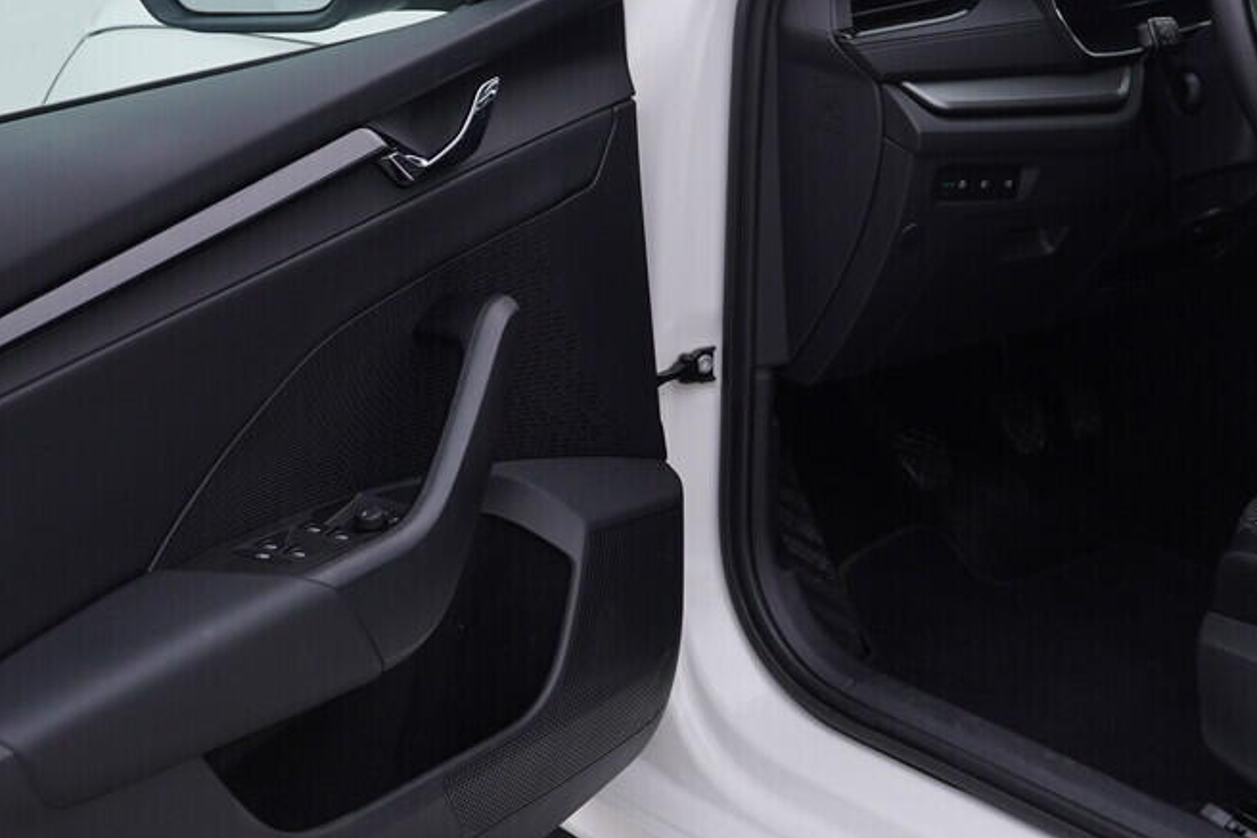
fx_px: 2758
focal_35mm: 79
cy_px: 303
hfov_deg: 25.6
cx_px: 749
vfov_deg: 17.2
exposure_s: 1/80
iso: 125
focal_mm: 24
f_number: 4
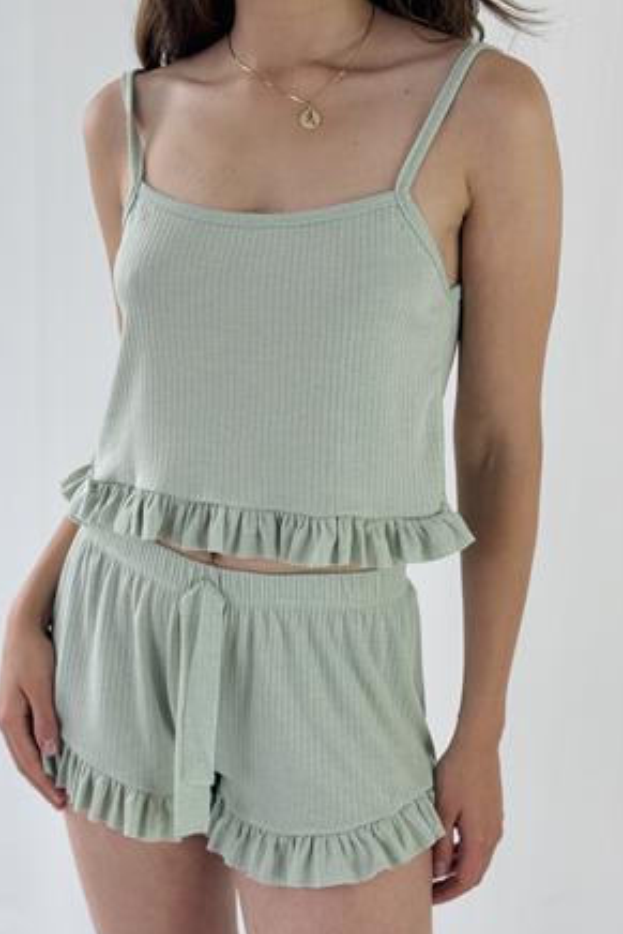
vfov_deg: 32.9
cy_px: 500
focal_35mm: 61
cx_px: 274
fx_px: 1582
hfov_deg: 22.3
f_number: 1.78
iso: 64
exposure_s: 1/169
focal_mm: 6.76
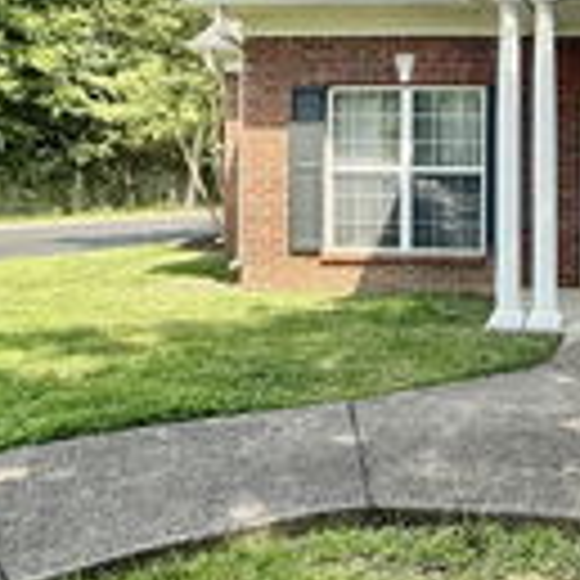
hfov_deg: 36.7
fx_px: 777
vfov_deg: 40.0
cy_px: 157
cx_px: 582
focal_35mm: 41
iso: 64
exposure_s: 1/445
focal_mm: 2.22
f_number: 2.2
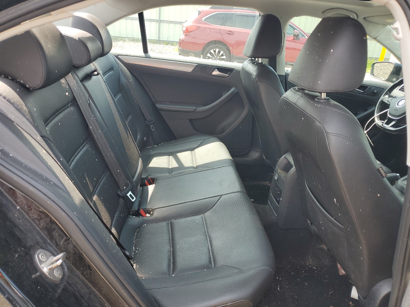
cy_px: 154
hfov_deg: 67.3
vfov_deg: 53.1
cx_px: 205
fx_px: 308
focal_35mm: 26
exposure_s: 1/400
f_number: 1.5
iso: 50
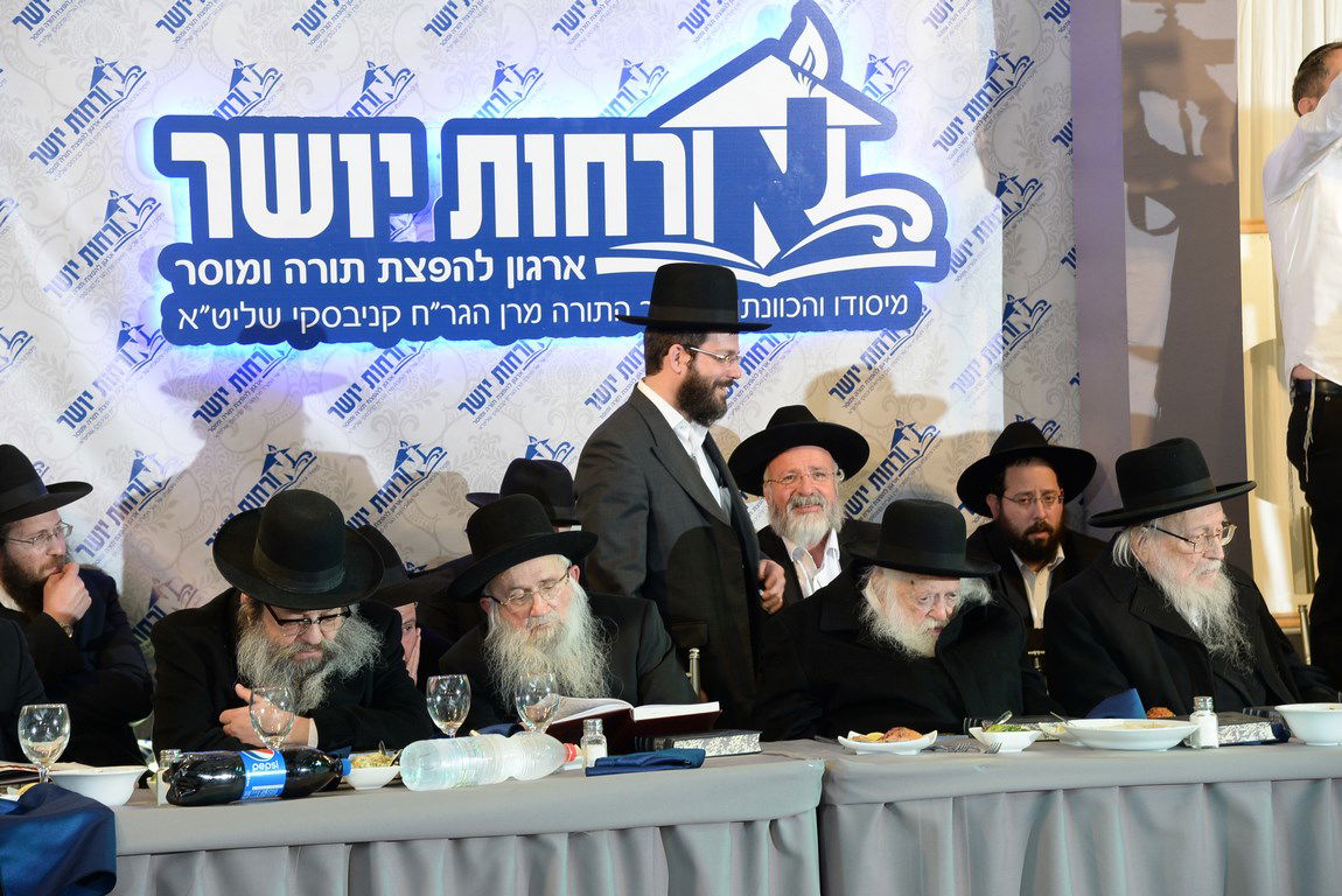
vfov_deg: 13.7
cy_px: 448
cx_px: 671
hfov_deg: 20.4
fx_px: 3729
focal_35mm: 100
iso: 1000
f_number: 5
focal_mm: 100
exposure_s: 1/80
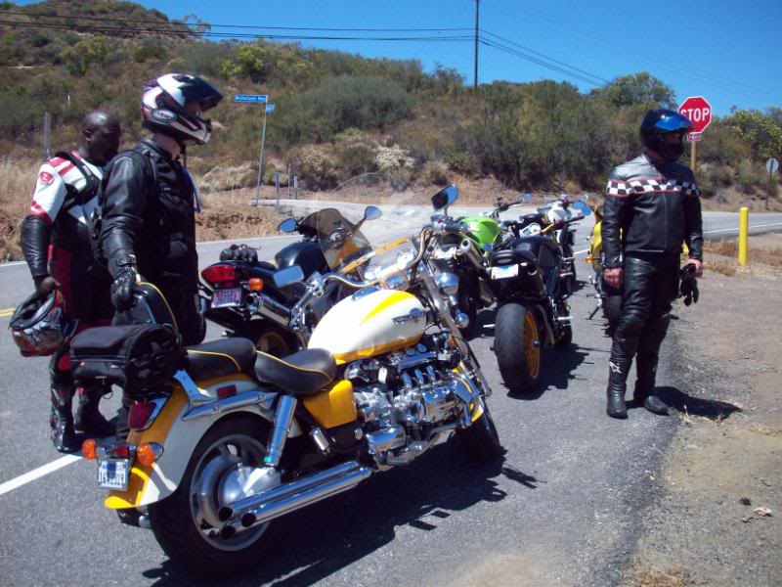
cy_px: 294
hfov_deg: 50.1
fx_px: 836
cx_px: 391
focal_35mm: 37
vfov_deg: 38.7
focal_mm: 6.2
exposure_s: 1/291
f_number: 5.6
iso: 80
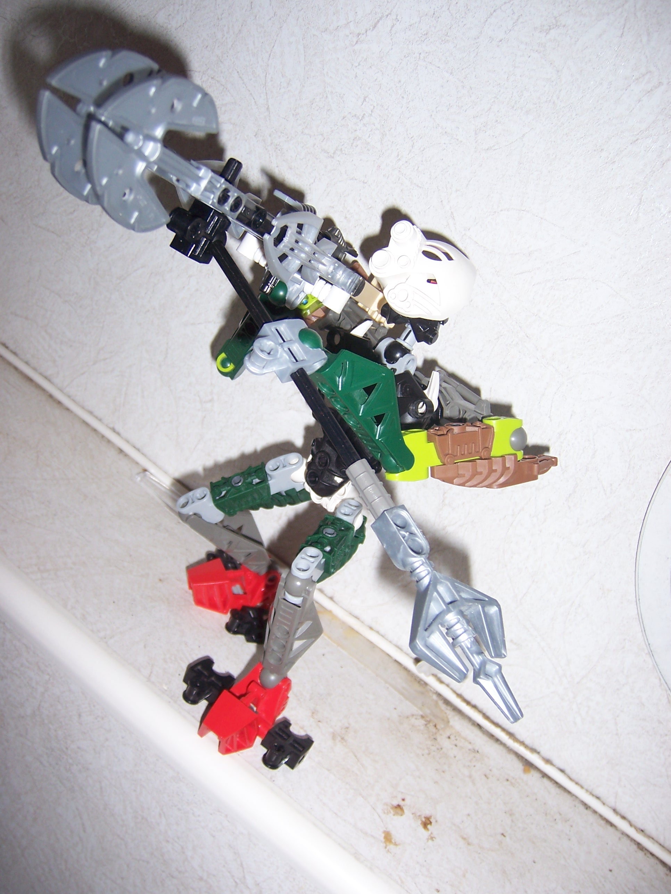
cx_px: 336
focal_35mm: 36
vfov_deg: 51.4
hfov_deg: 39.7
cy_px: 447
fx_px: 930
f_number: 2.8
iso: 80
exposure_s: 1/60
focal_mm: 6.2
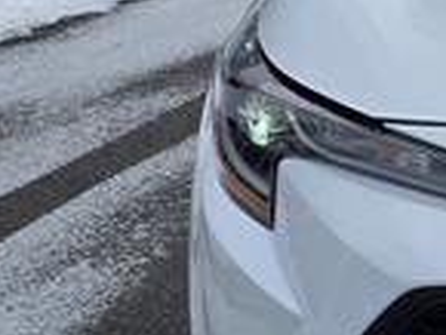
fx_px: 1638
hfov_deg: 14.1
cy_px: 129
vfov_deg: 11.7
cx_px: 757
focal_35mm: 127
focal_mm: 6.3
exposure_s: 1/4650
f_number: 1.7
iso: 80
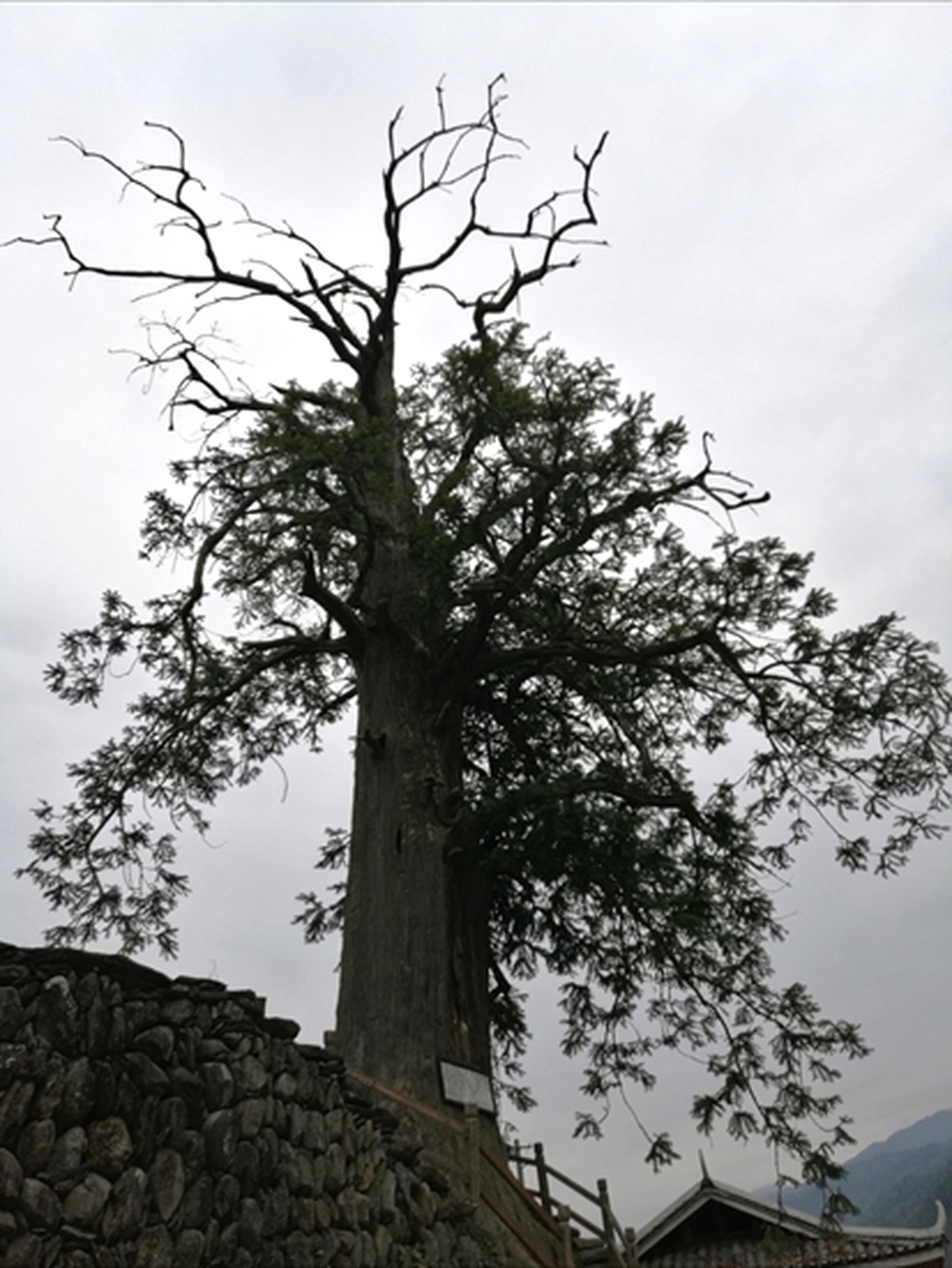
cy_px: 634
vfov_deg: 65.3
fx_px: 989
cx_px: 476
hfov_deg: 51.4
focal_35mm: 27
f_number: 2
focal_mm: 4.04
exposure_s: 1/391
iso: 50
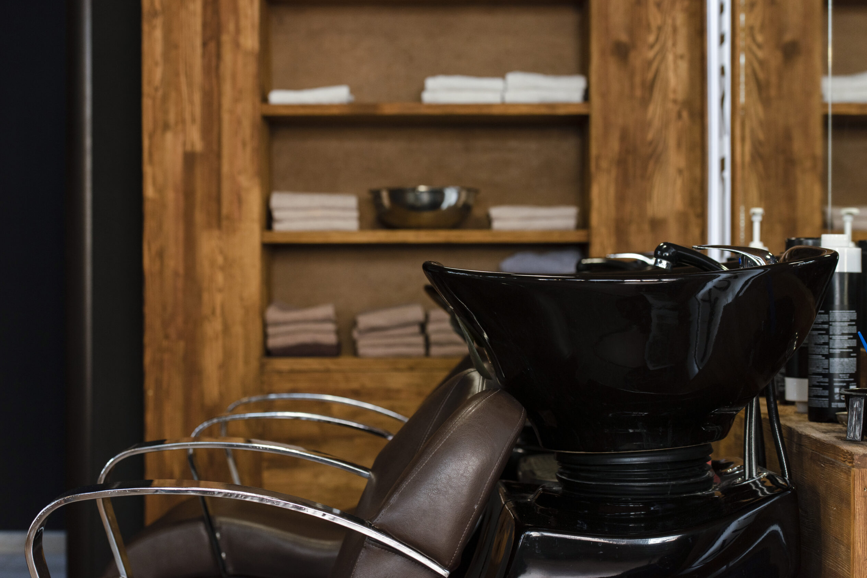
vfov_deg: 19.2
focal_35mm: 71
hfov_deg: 28.5
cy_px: 288
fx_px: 1710
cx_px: 431
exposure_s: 1/125
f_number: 4.5
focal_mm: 70
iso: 500
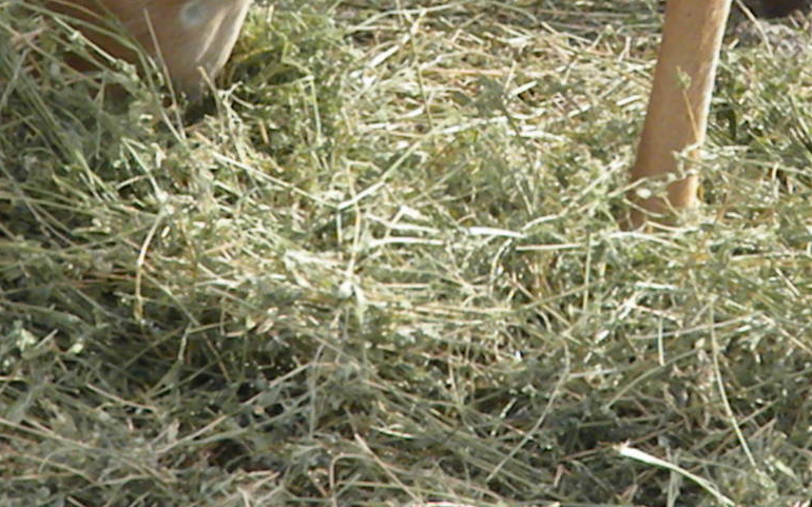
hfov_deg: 3.7
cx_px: 494
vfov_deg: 2.3
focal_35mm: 573
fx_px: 12678
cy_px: -109
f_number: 14
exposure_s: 1/213
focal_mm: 46.2
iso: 640
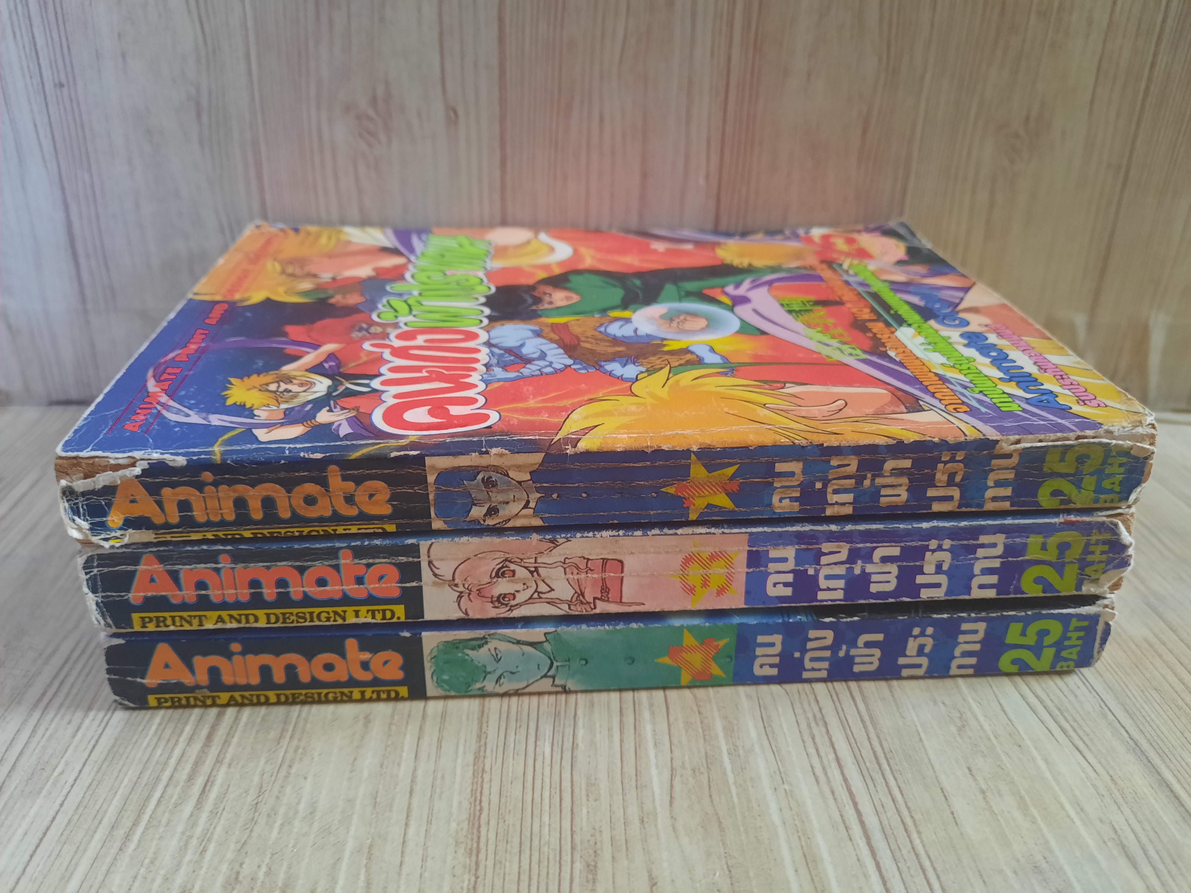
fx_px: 860
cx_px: 596
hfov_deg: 69.4
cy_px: 446
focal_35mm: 25
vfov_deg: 54.9
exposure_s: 1/25
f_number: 2
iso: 320
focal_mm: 4.6
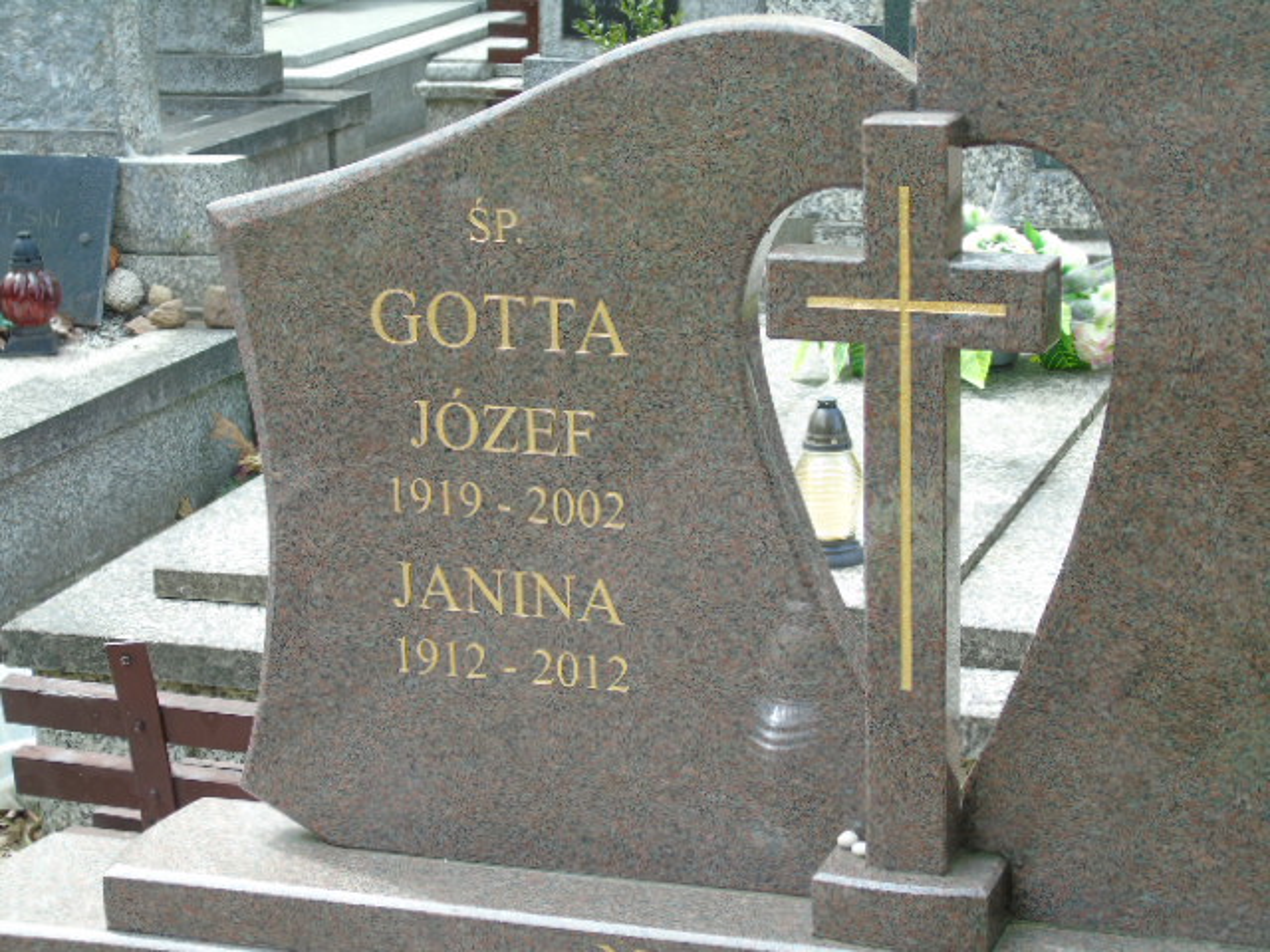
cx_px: 635
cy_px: 476
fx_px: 3008
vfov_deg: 18.0
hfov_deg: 23.8
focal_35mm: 82
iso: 80
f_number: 4.1
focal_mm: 15
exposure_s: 1/100
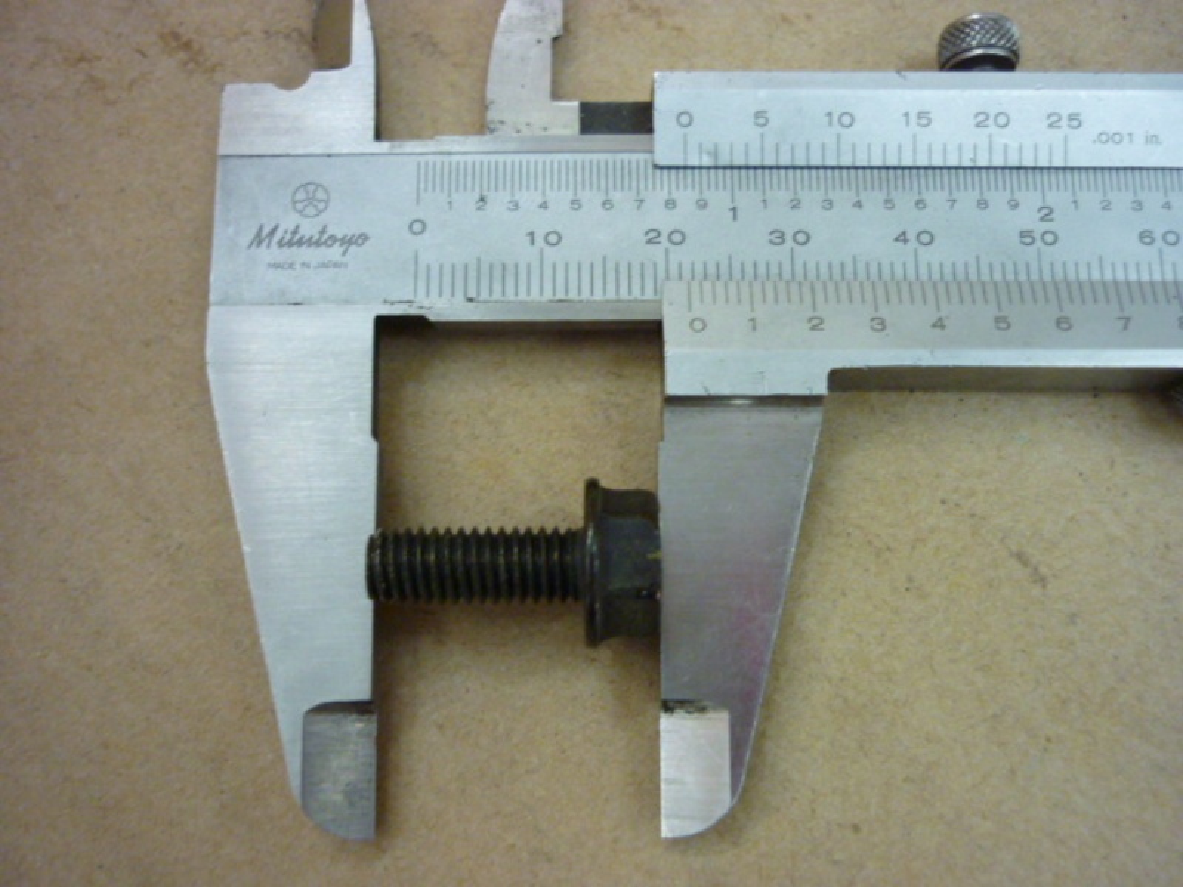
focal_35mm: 33
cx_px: 592
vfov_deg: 42.9
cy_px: 444
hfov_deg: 55.4
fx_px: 1128
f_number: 2.8
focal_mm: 5.5
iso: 400
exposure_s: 1/20
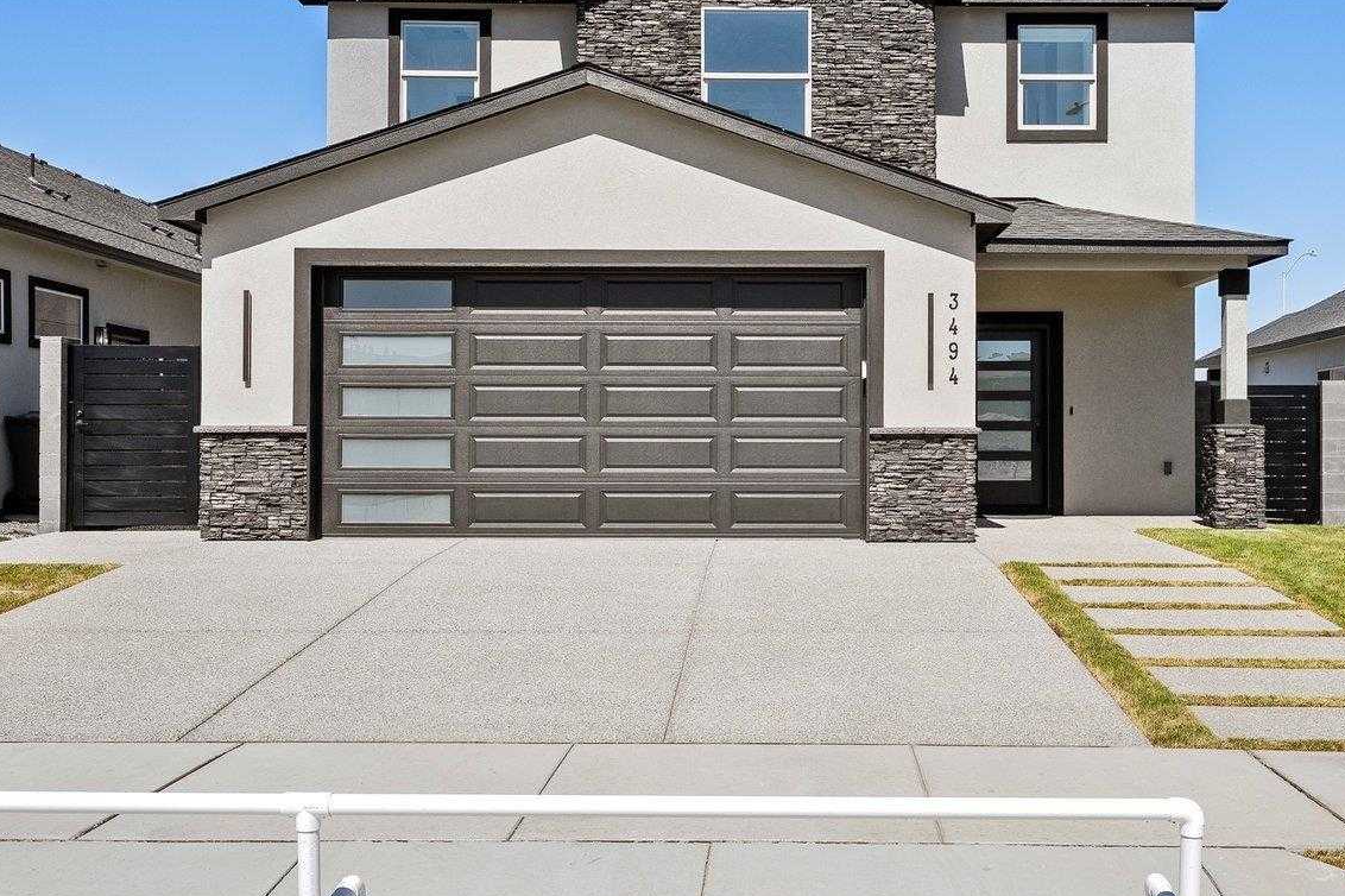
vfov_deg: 34.9
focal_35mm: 38
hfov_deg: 50.3
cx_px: 771
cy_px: 407
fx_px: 1426
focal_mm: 21.1
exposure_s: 1/800
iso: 100
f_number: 7.1
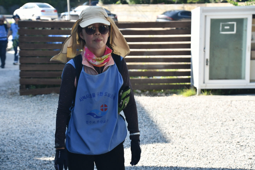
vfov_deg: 14.1
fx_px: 687
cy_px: 85
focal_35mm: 97
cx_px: 128
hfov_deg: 21.0
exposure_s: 1/500
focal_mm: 65
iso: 800
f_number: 5.6
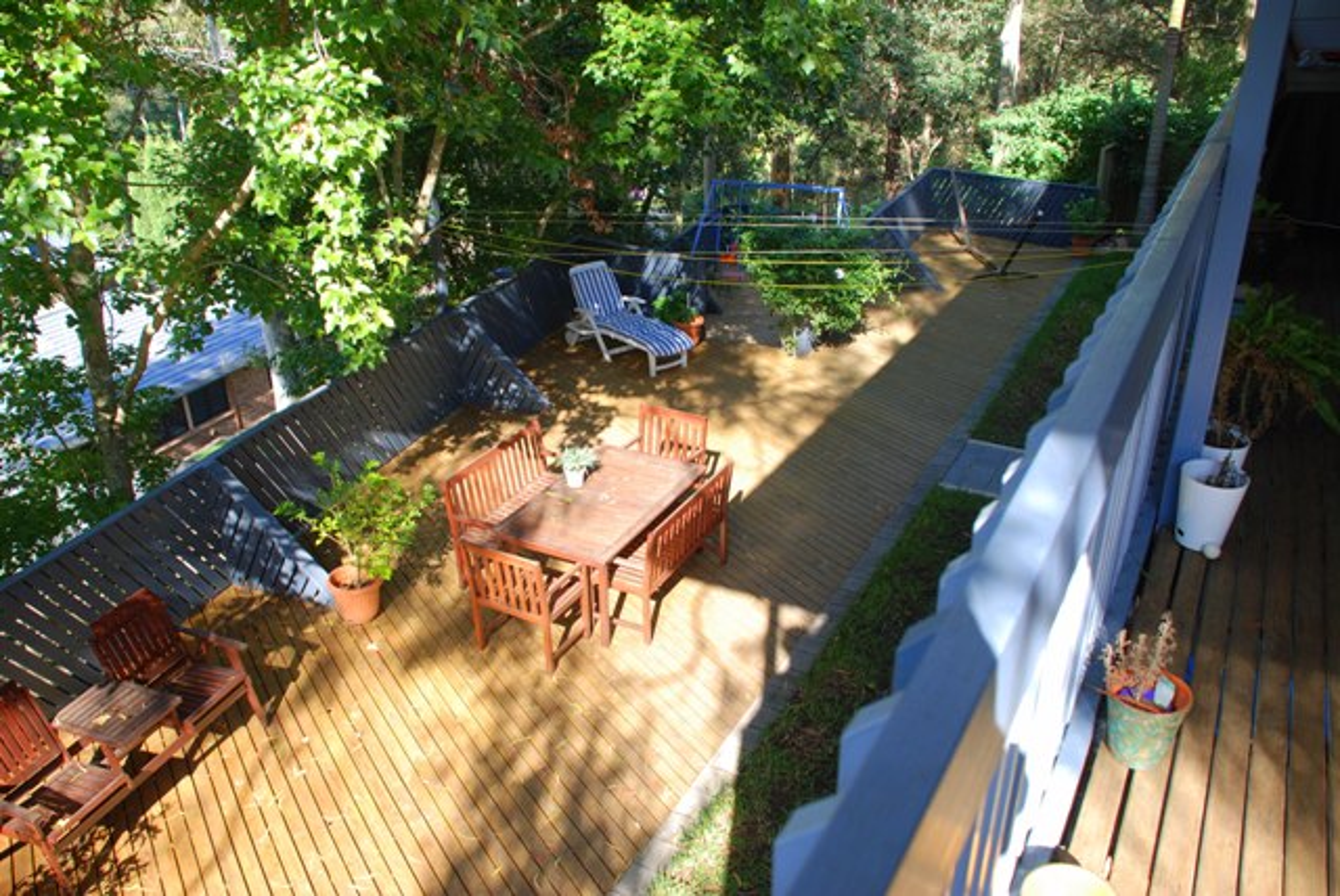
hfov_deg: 67.3
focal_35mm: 27
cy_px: 448
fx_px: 1006
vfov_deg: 48.0
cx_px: 670
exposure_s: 1/60
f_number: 4
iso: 100
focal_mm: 18
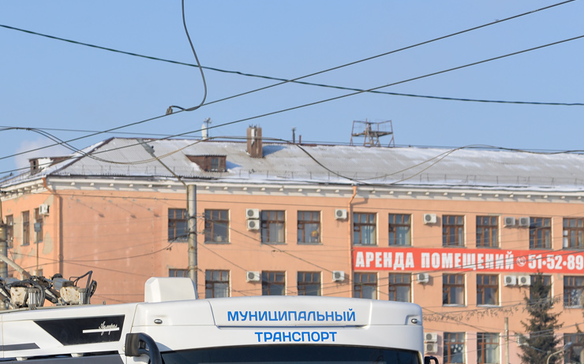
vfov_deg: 7.0
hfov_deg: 11.2
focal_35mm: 186
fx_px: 2959
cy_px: 380
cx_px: 106
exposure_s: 1/500
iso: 125
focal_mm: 90
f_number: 7.1
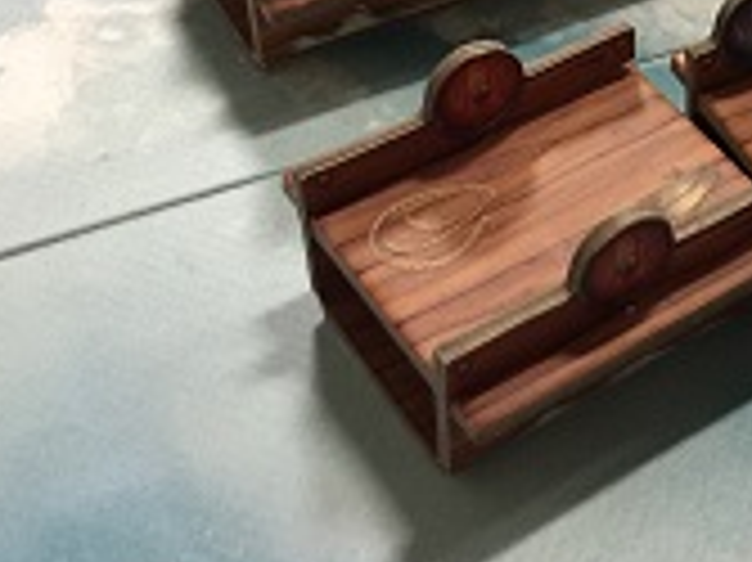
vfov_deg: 18.4
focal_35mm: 78
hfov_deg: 23.4
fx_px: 1693
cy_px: 11
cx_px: 838
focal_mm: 4.15
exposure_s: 1/10
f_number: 2.2
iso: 125
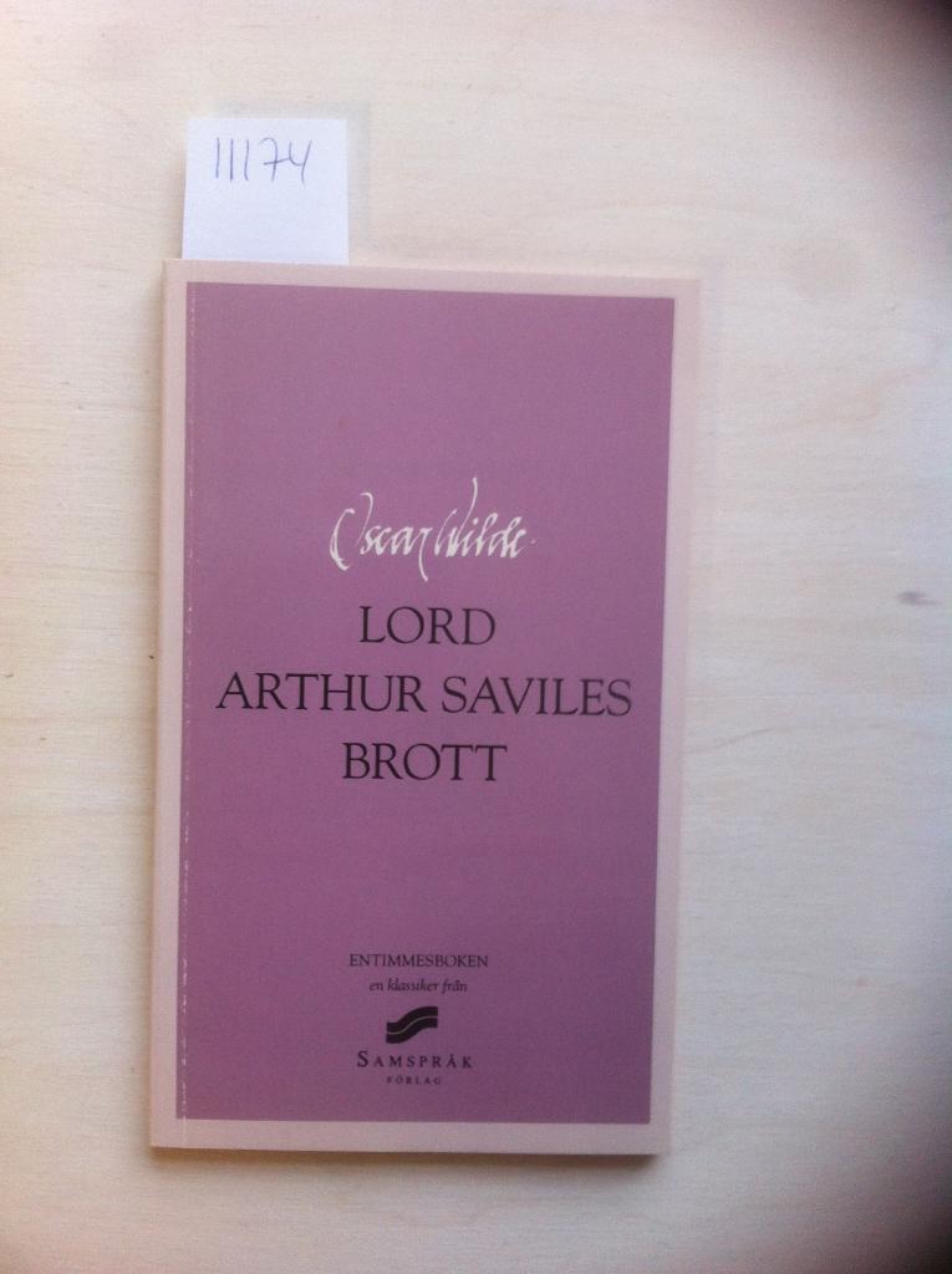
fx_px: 1287
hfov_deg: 40.6
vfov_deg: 52.7
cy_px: 637
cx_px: 476
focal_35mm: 35
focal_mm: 3.85
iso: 100
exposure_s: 1/15
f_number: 2.8
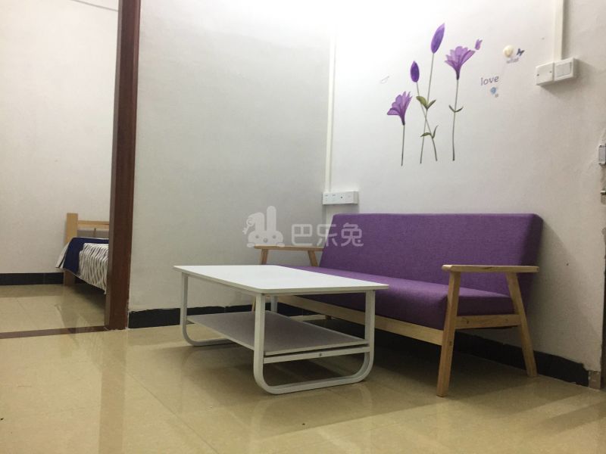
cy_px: 227
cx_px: 303
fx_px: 508
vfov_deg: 48.2
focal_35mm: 29
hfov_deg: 61.7
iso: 200
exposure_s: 1/33
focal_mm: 4.15
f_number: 2.2
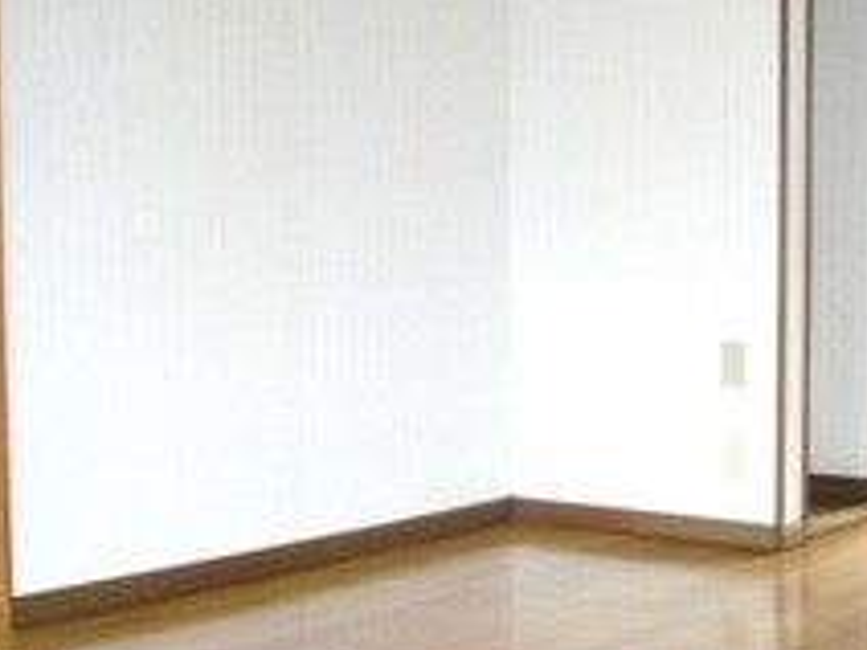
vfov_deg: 22.3
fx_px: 1653
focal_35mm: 66
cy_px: 339
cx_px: 523
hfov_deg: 29.3
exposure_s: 1/60
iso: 320
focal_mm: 5.8
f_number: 2.8
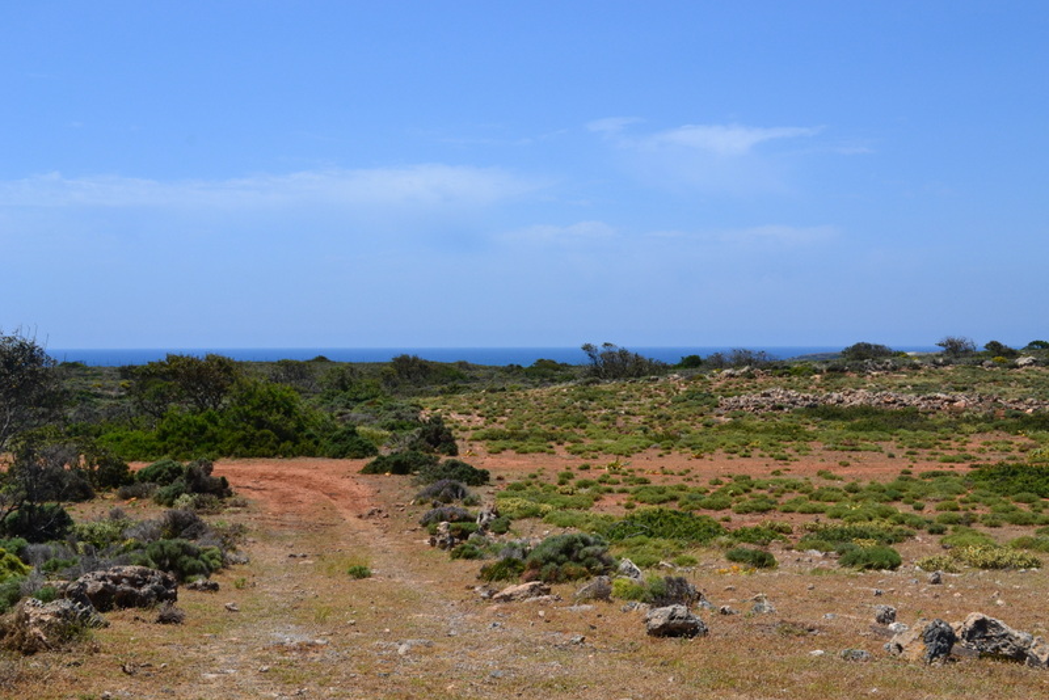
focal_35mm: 45
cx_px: 524
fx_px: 1312
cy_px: 350
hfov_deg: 43.6
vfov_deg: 29.9
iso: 360
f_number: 11
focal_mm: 30
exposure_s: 1/500
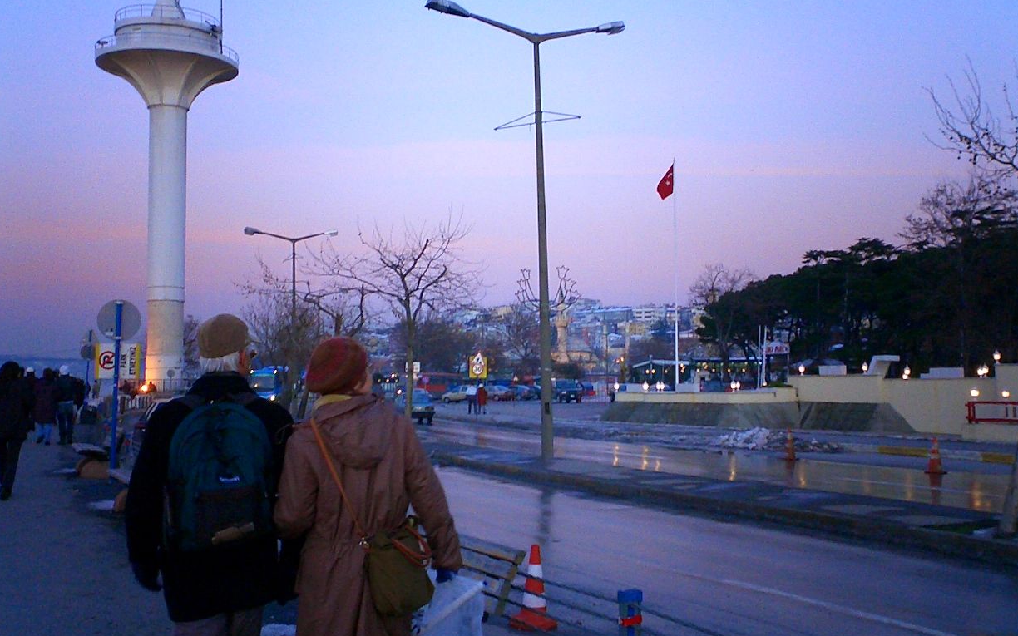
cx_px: 511
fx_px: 1137
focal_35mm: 41
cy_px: 339
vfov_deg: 31.2
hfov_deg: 48.2
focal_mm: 5.6
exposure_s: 1/50
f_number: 3.5
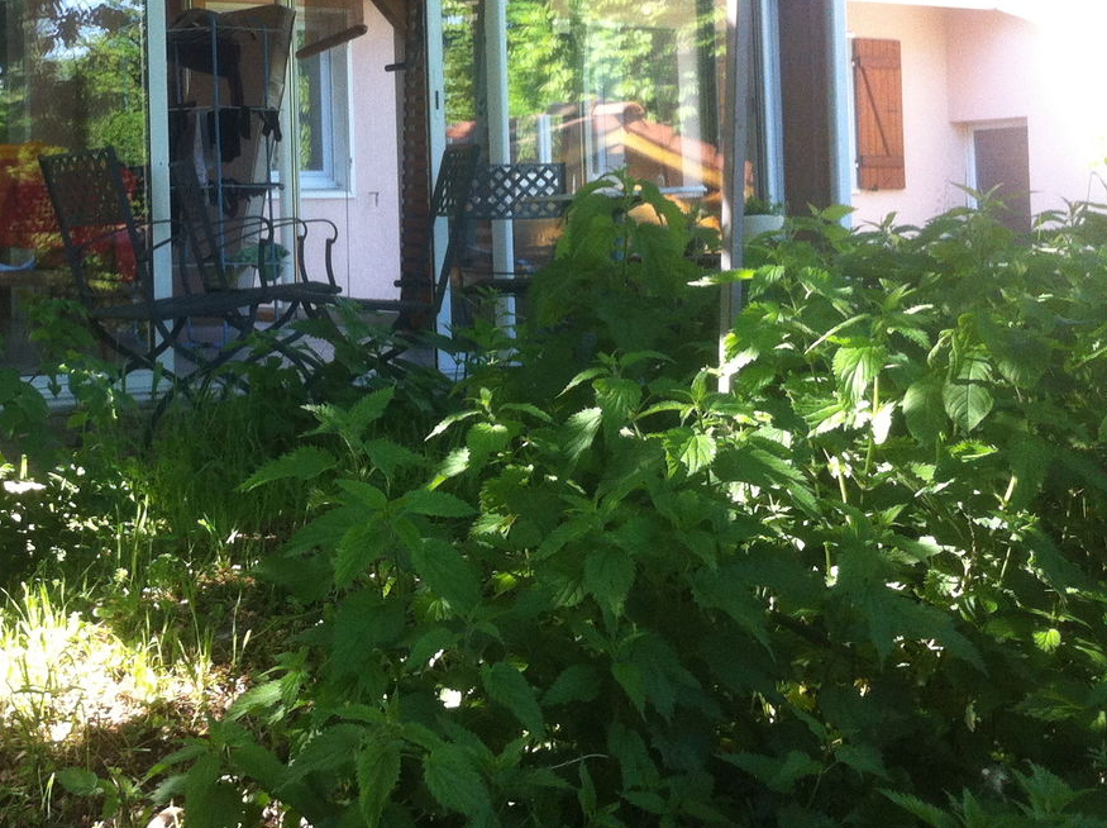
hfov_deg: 29.5
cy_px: 112
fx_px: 2044
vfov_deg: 22.4
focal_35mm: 64
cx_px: 194
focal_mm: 3.85
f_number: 2.8
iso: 125
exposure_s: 1/120
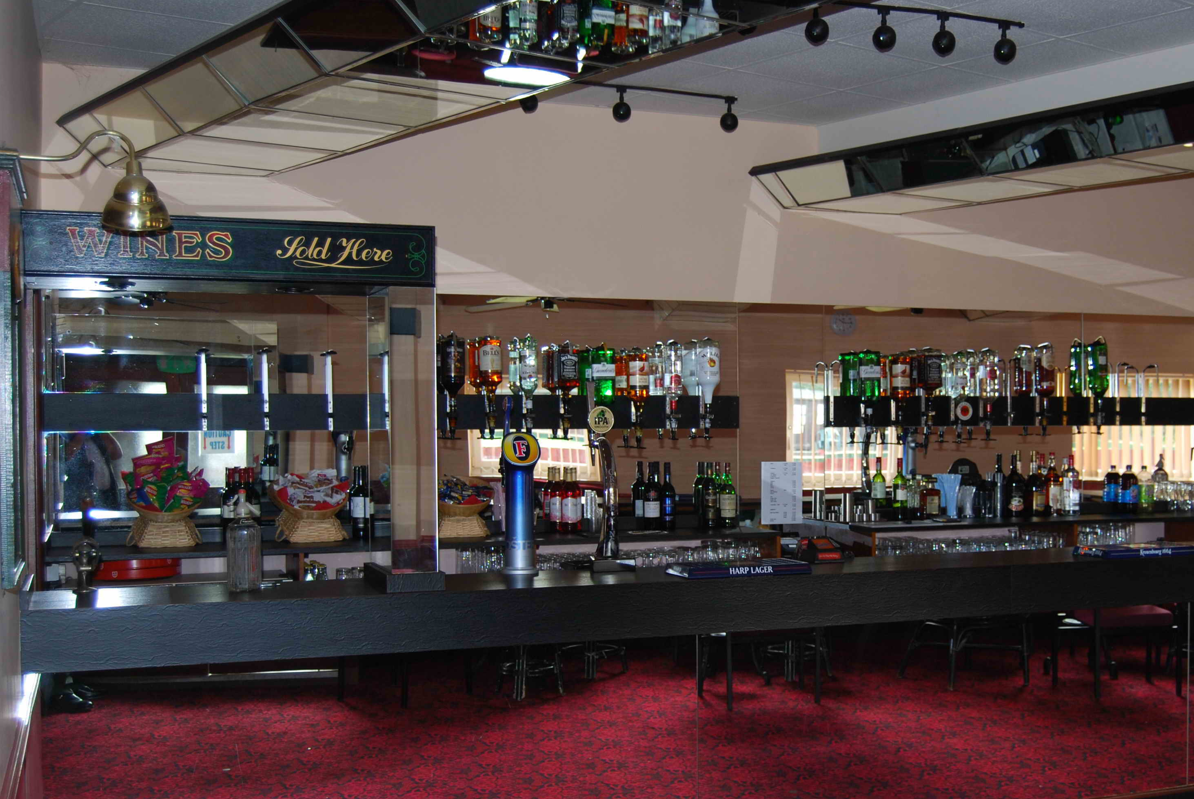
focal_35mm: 46
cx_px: 757
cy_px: 453
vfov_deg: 29.5
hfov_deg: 42.6
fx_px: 1516
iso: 200
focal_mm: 23
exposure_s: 1/60
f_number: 3.8
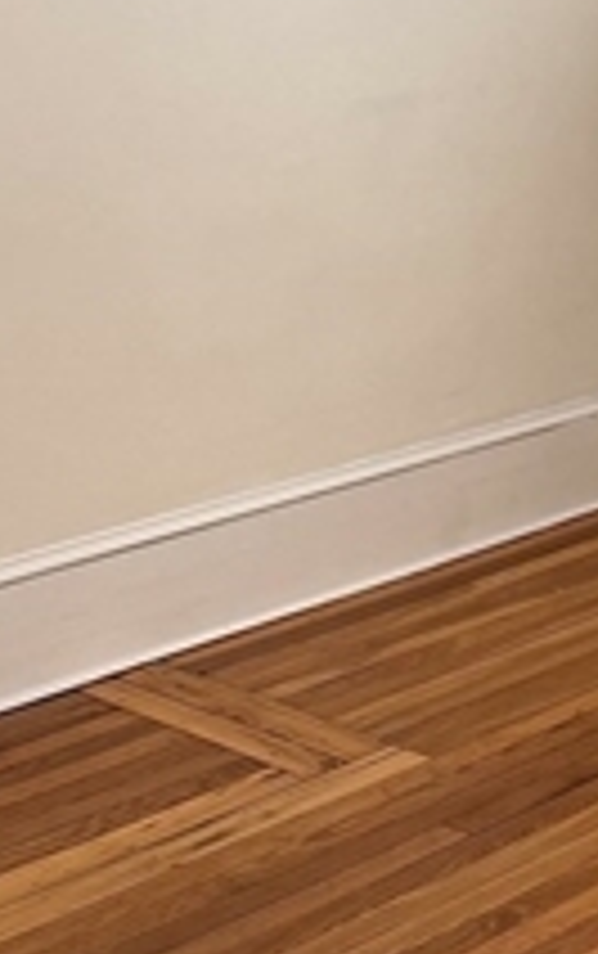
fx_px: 2393
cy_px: 360
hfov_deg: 13.6
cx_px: 841
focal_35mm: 92
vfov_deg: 22.5
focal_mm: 6.76
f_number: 1.78
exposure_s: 1/178
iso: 100
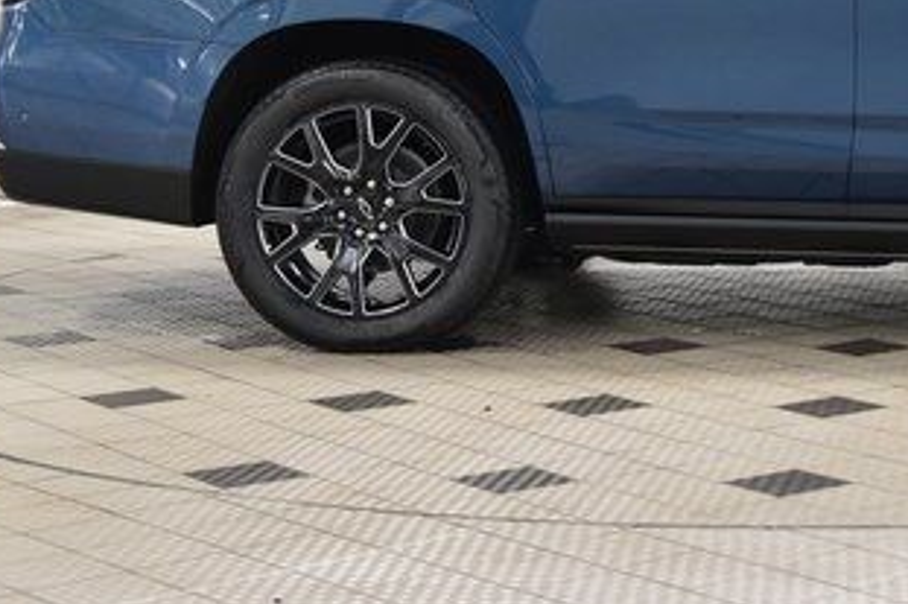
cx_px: 893
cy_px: 1
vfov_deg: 12.9
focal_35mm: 105
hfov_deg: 19.0
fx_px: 2647
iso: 1600
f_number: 4.5
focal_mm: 34
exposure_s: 1/60
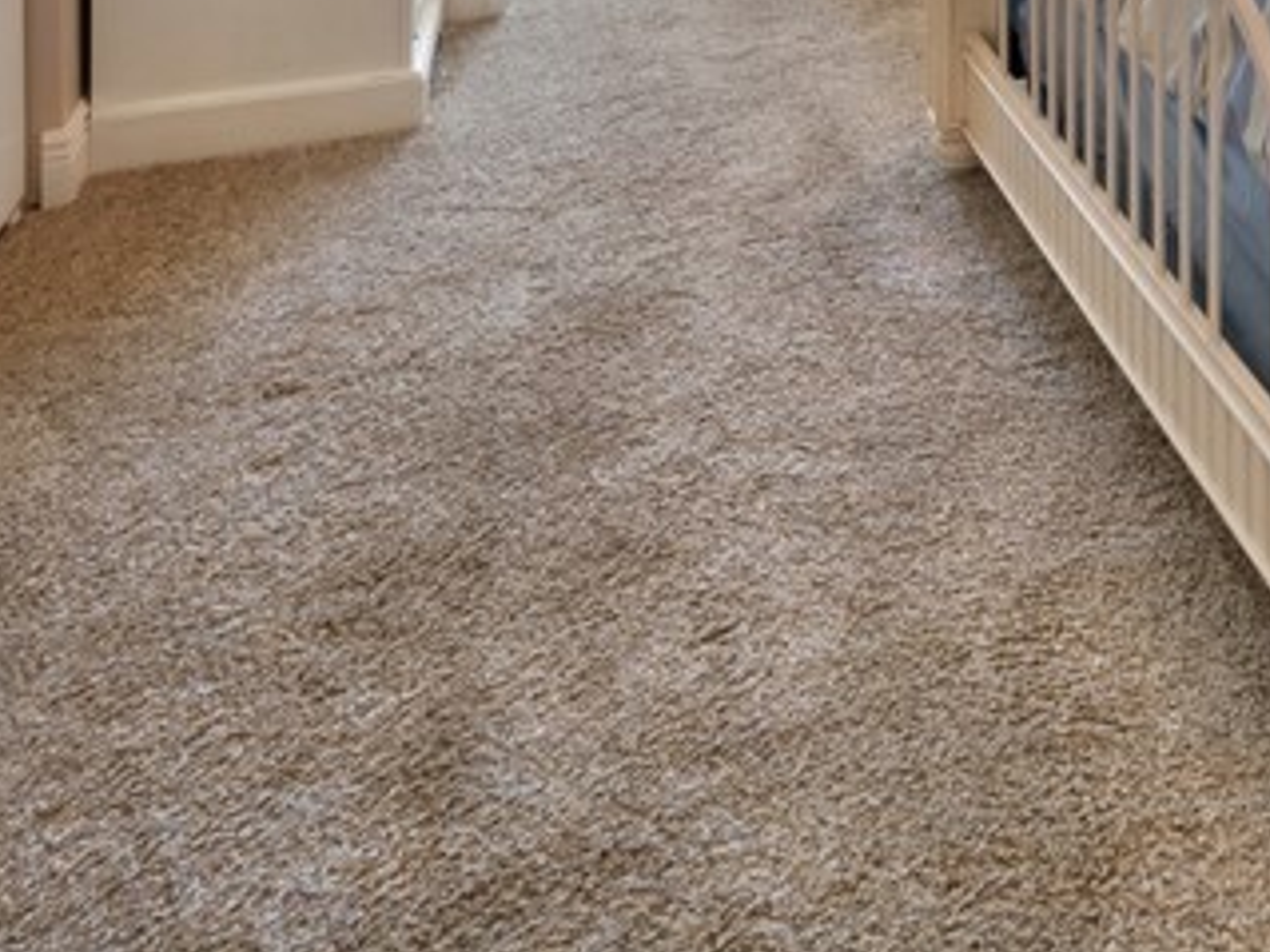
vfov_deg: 24.0
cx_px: 1366
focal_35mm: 45
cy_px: -542
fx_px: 1650
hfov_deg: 36.3
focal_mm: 7
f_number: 7.1
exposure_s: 1/8
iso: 200
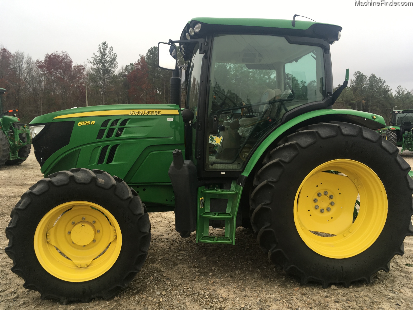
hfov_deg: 61.7
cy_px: 155
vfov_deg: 48.2
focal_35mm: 29
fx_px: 346
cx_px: 206
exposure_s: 1/183
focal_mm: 4.15
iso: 25
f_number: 2.2
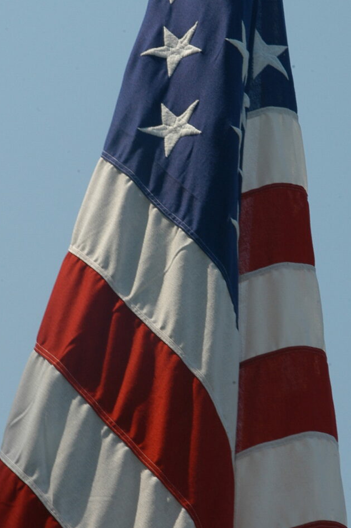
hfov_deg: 6.9
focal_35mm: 199
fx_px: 2915
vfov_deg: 10.3
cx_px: 204
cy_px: 211
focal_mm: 82
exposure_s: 1/180
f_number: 16
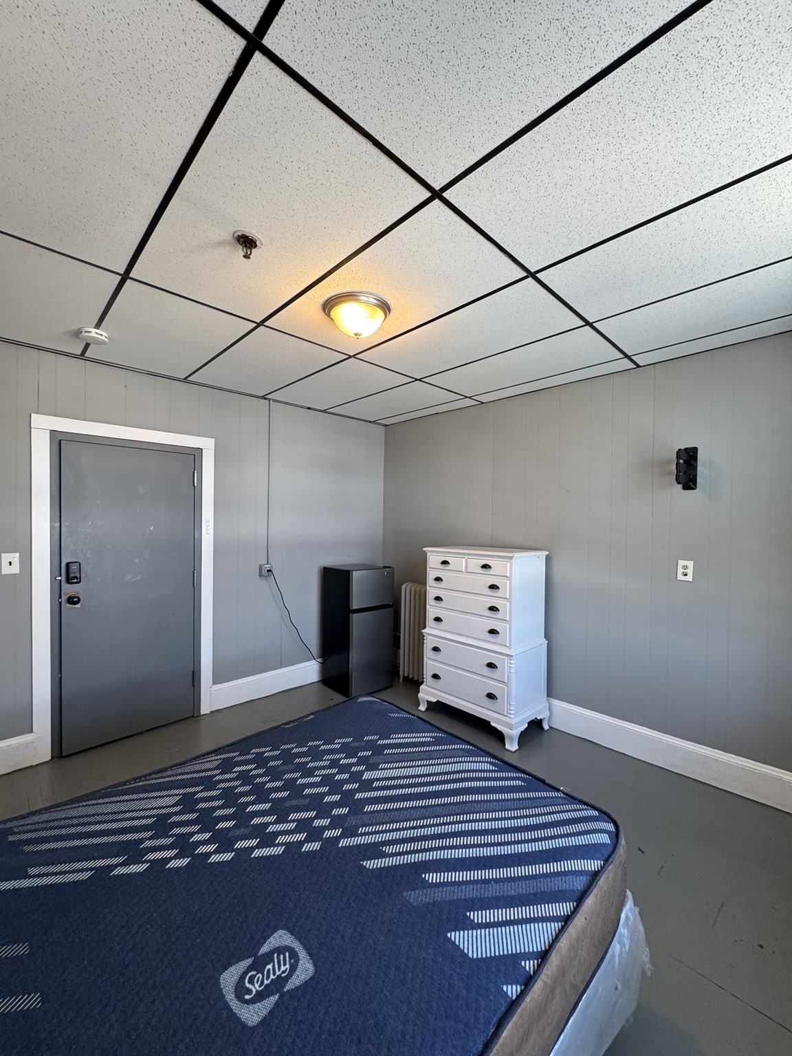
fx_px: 427
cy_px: 528
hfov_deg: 85.7
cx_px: 396
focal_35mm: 14
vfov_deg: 102.1
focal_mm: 2.22
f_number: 2.2
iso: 200
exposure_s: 1/120
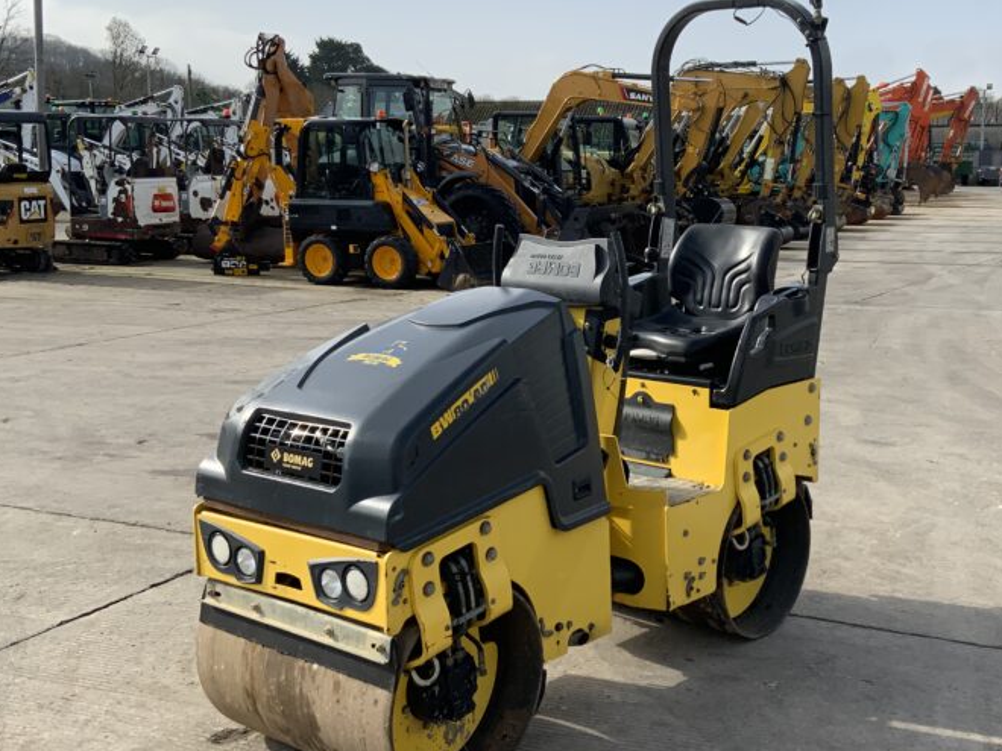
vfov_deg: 32.2
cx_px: 647
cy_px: 363
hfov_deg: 41.7
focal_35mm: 45
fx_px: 1303
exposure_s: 1/1730
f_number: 1.8
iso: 16
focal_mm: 3
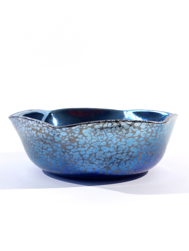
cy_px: 126
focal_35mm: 49
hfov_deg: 29.7
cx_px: 94
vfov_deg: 38.9
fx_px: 357
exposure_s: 1/15
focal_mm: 8.7
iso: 400
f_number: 2.8
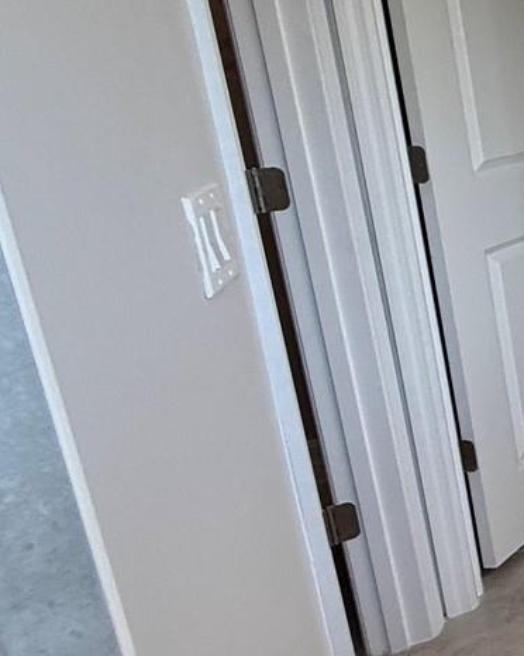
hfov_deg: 18.0
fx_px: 911
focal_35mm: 47
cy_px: 216
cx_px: 1103
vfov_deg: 39.1
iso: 125
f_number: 2.2
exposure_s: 1/120
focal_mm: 2.22
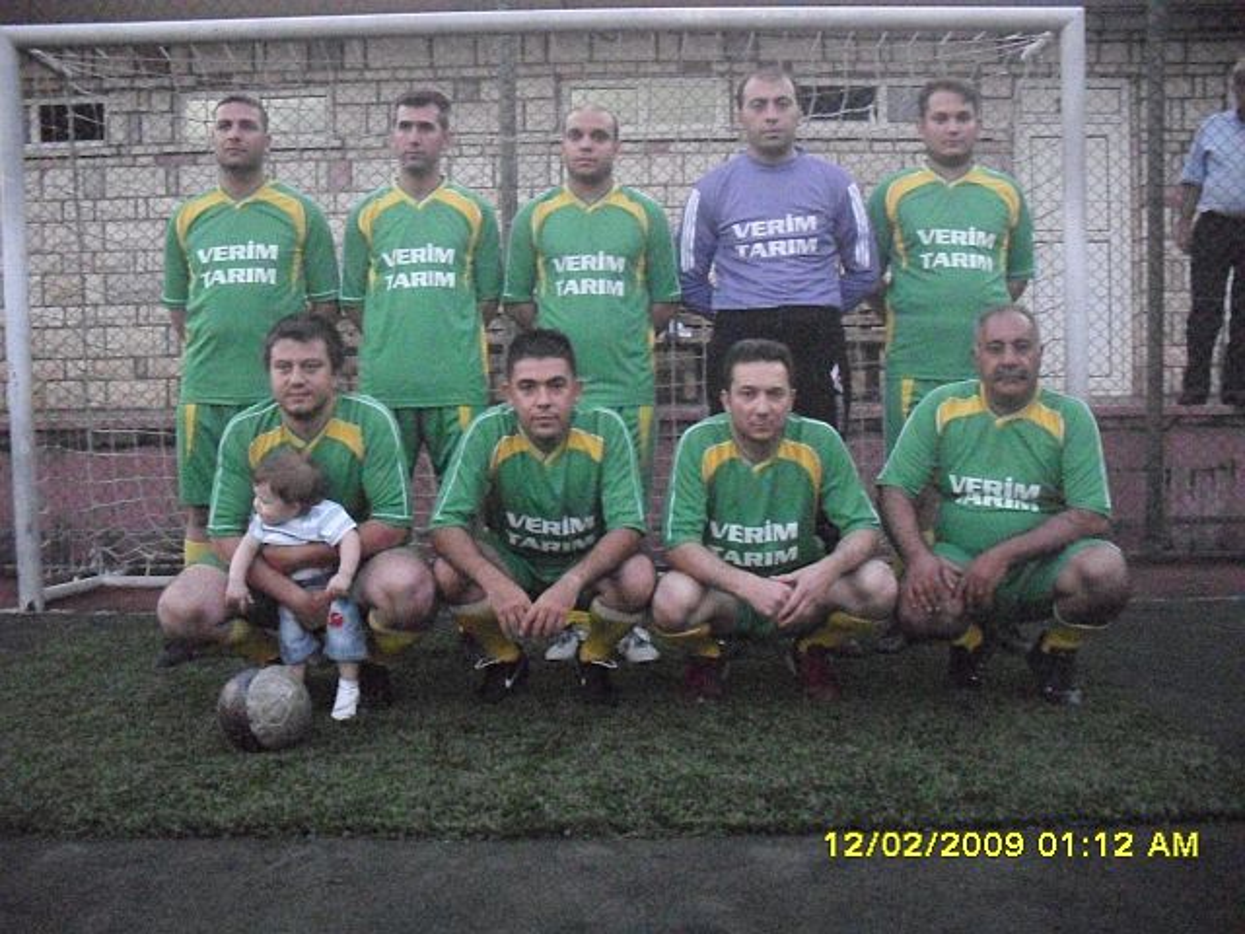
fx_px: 1259
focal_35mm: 35
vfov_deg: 40.7
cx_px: 622
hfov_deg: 52.6
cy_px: 467
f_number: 3.2
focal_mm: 6.3
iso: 1600
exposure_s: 1/45
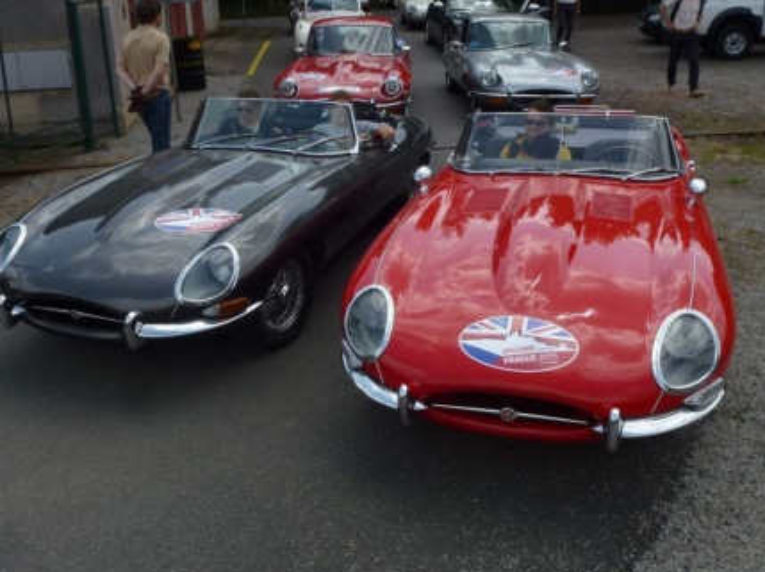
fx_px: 773
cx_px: 346
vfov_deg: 40.6
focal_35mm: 35
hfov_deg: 52.6
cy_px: 261
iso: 100
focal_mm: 5.4
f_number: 4
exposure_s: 1/800
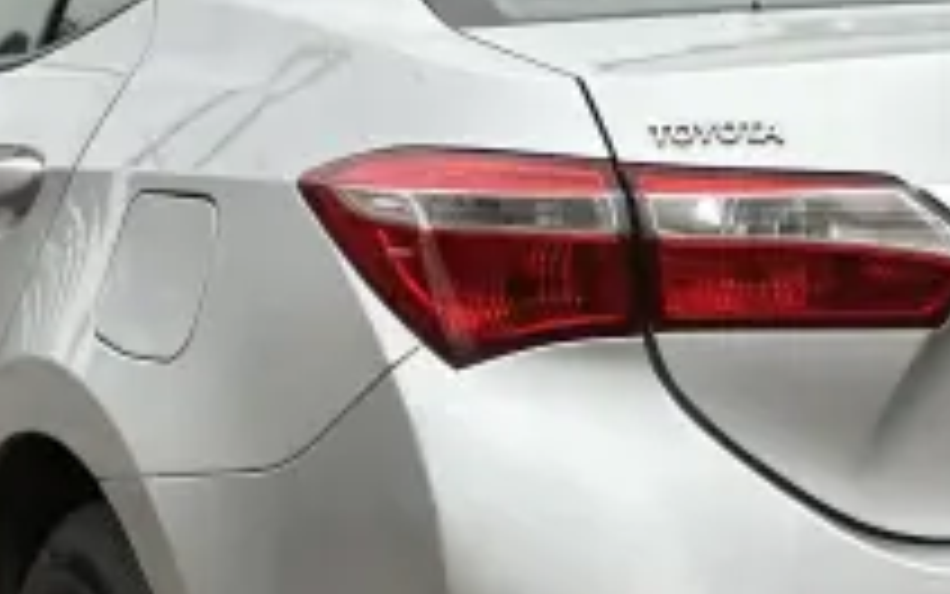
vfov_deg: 5.3
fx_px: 6423
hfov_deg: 8.5
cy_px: 351
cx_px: 626
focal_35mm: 248
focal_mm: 9
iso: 20
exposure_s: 1/126
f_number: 2.8
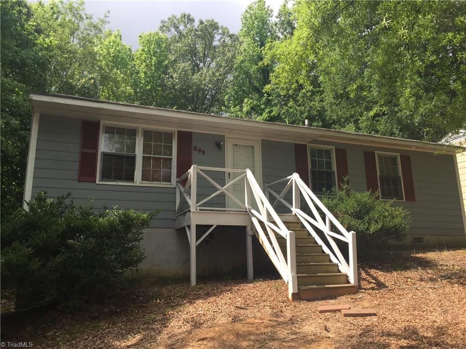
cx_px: 233
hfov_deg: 61.7
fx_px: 390
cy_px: 174
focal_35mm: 29
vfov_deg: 48.2
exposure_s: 1/920
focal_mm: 4.15
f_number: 2.2
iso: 32
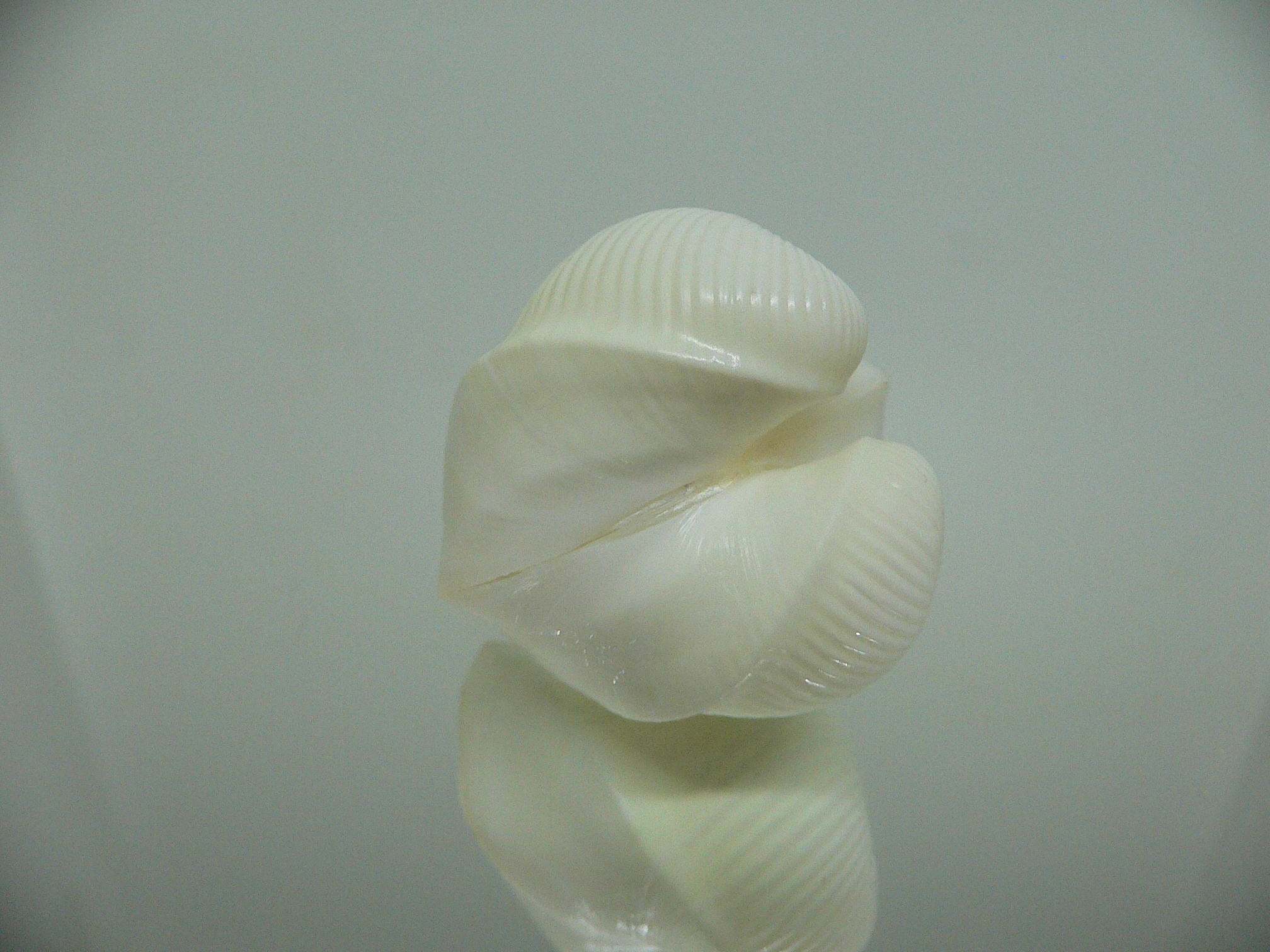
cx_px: 635
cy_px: 476
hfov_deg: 52.6
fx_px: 1284
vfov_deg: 40.7
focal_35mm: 35
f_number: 2.8
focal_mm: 4.6
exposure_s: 1/60
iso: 200
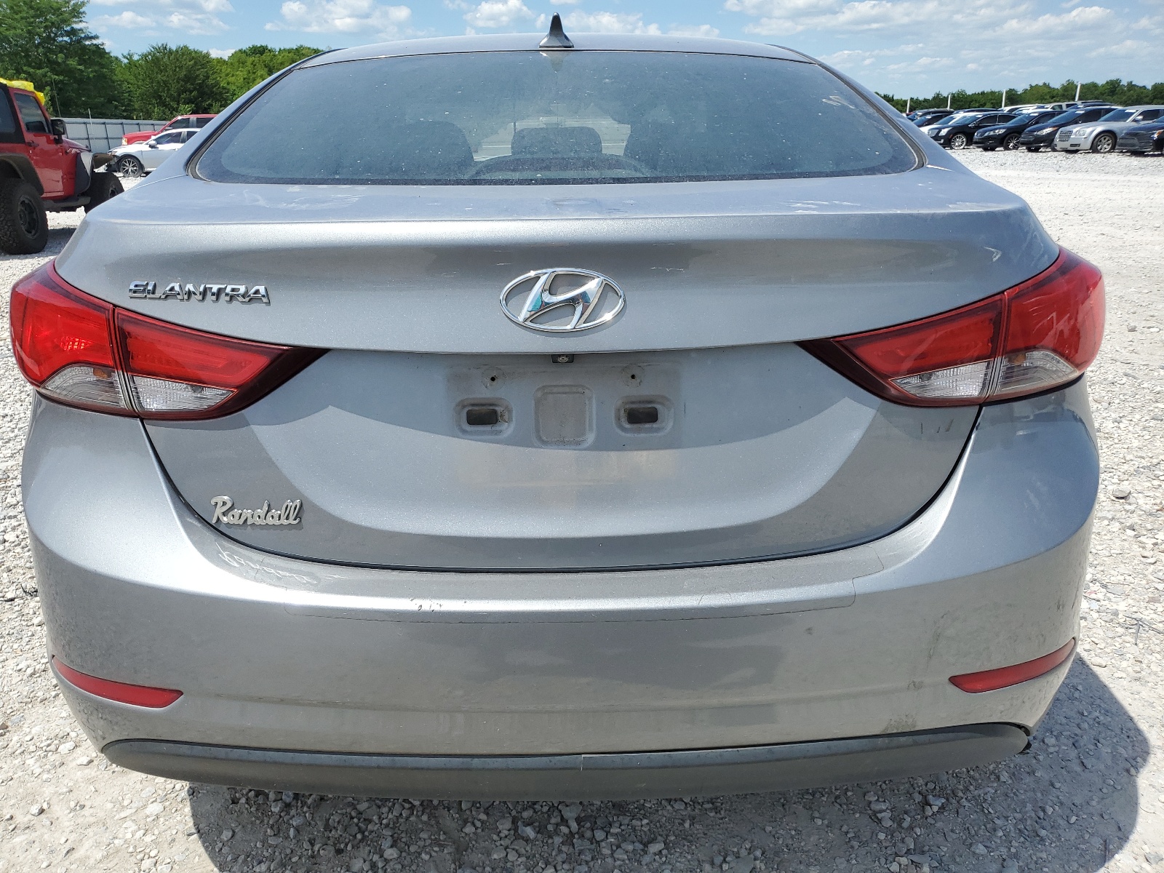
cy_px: 436
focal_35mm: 26
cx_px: 582
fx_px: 874
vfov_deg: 53.1
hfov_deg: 67.3
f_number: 1.5
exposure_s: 1/3333
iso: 50
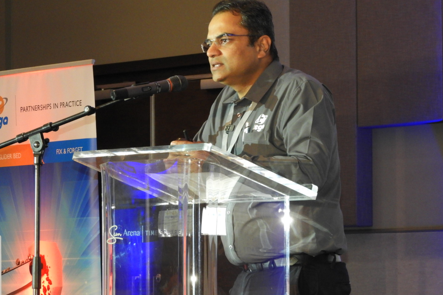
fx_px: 2571
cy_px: 136
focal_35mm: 209
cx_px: 221
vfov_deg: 6.6
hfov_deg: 9.8
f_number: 5.3
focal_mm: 35.8
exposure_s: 1/15
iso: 800
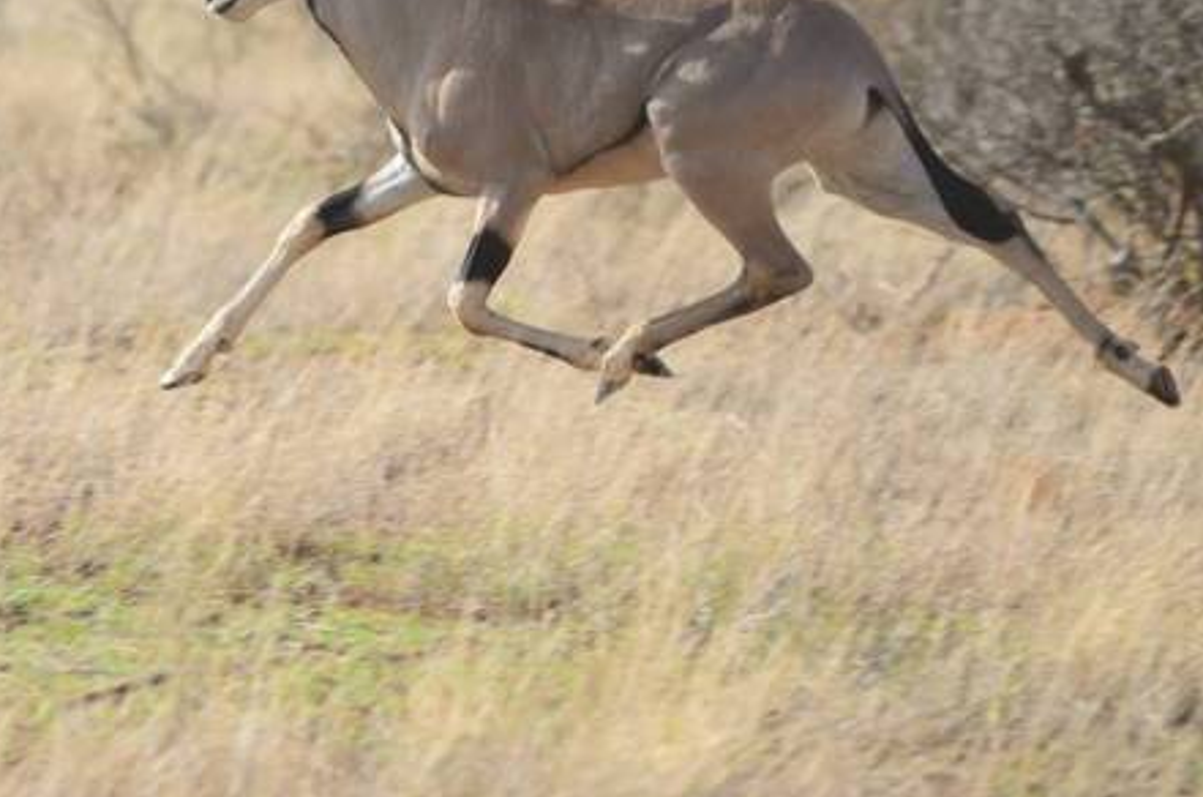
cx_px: 327
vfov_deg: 1.4
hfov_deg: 2.2
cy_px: 302
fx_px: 31777
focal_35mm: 953
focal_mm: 400
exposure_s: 1/640
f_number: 5.6
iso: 250
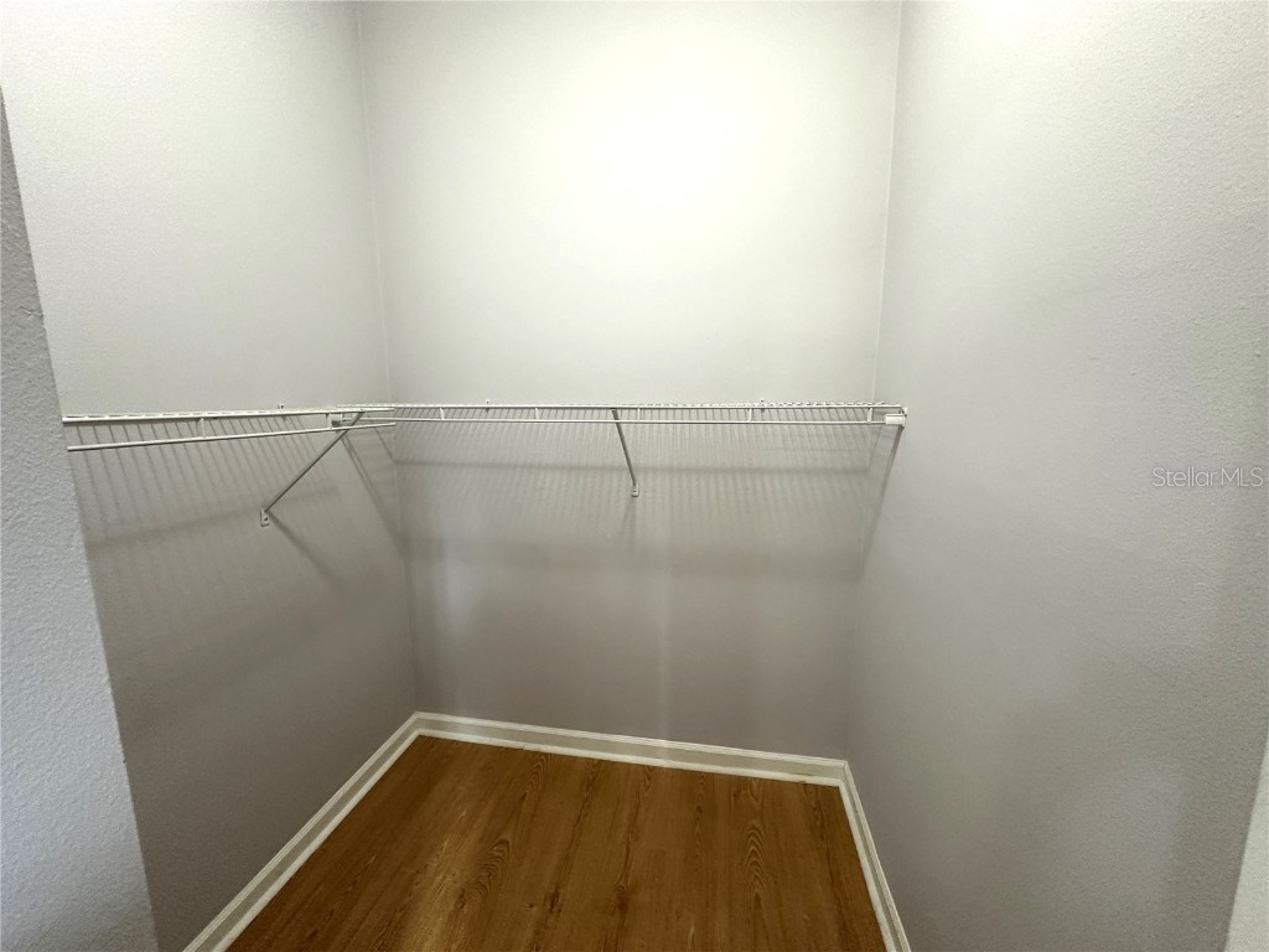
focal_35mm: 14
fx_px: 513
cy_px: 476
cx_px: 634
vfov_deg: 85.7
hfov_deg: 102.1
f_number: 2.2
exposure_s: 1/60
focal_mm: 2.22
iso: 250
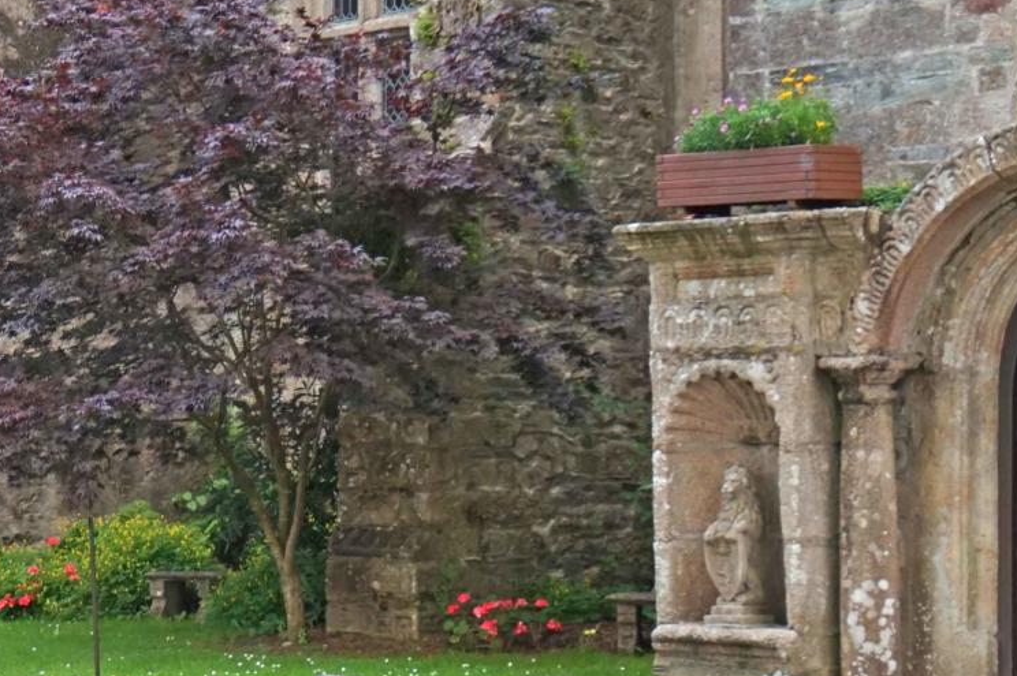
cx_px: -5
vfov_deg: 12.2
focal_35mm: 112
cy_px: 448
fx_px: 3170
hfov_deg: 17.8
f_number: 4.5
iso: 500
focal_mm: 29
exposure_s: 1/160
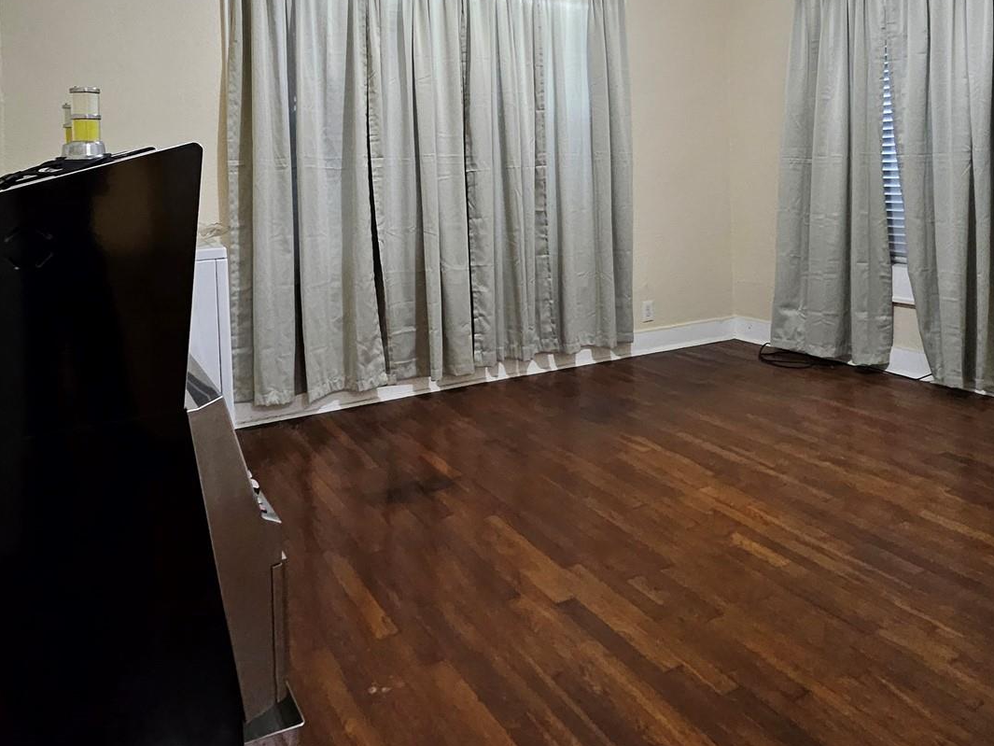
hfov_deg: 69.4
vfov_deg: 52.4
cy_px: 182
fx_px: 718
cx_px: 491
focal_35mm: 25
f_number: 2.2
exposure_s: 1/30
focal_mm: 1.74
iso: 400
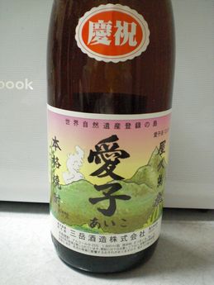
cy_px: 142
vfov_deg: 49.0
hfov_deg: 37.7
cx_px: 107
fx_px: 313
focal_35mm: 38
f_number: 3.1
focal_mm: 6.3
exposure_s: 1/30
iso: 800
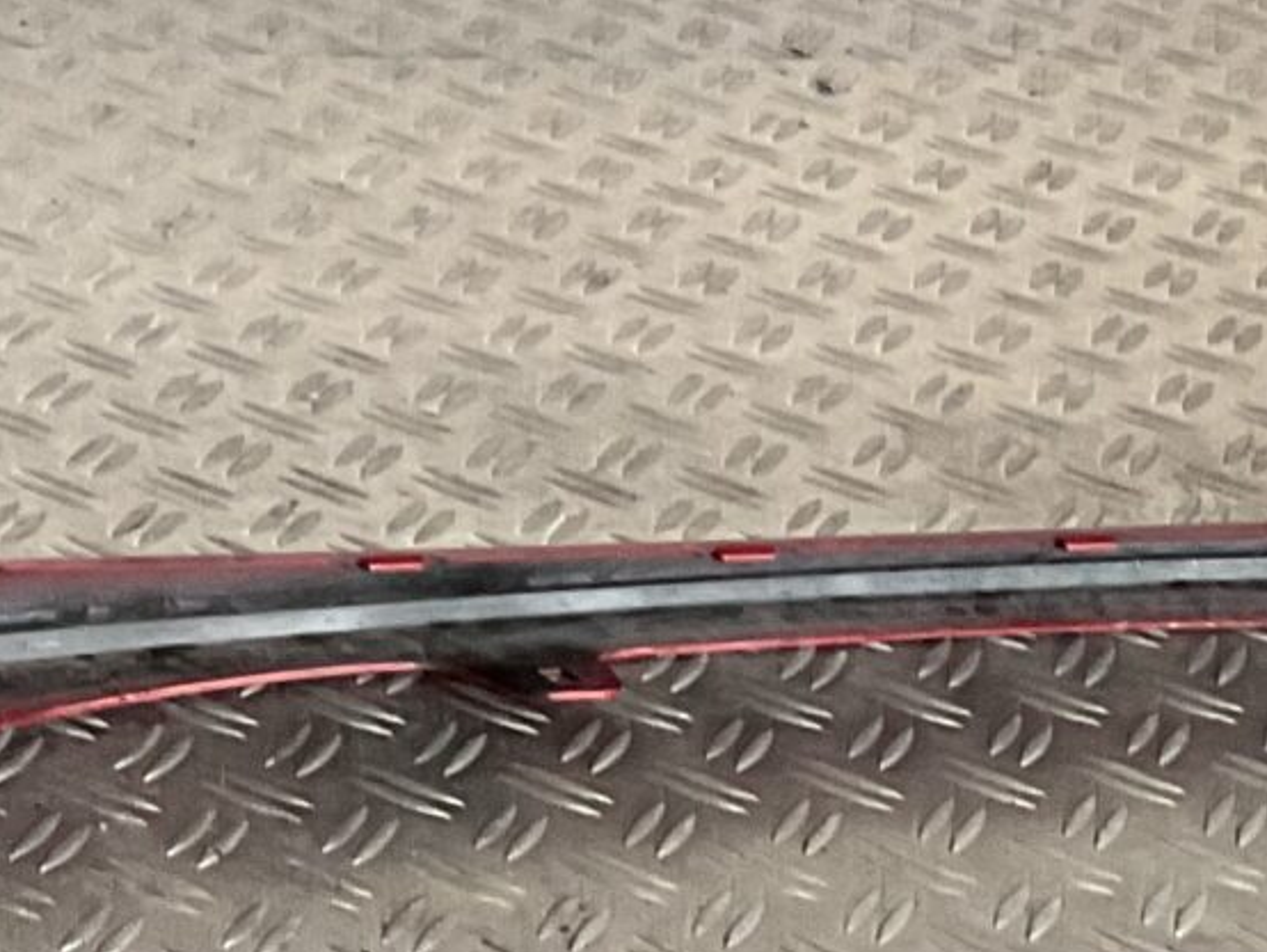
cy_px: 490
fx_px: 4907
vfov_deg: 11.1
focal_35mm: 134
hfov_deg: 14.1
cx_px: -409
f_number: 1.8
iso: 160
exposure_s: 1/60
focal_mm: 3
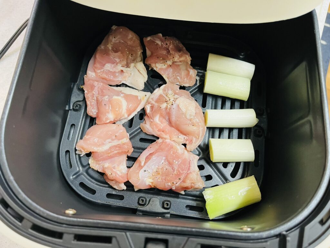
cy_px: 124
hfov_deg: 67.3
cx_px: 165
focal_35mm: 26
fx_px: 248
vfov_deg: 53.1
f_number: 1.6
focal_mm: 5.1
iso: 200
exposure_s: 1/50
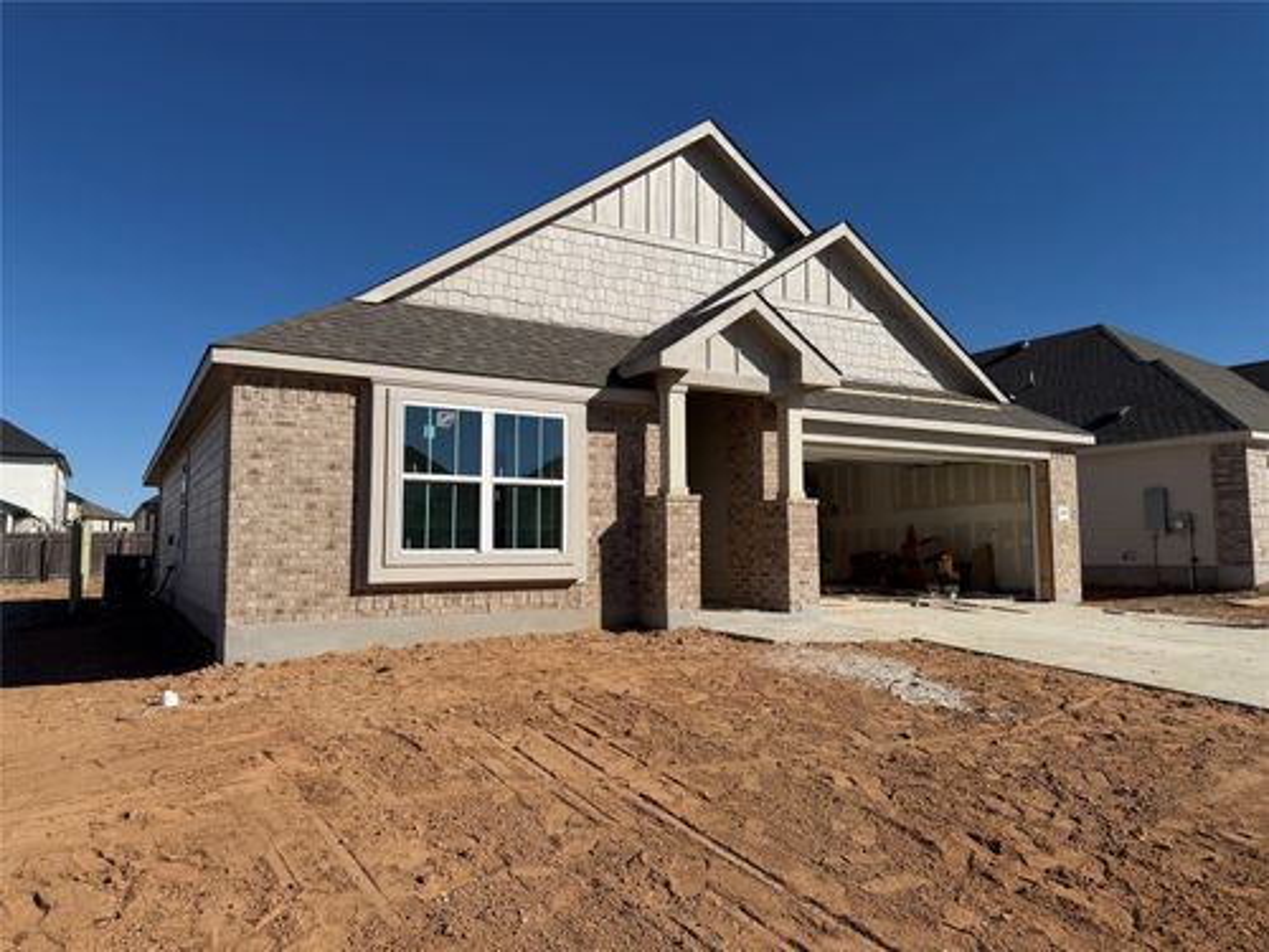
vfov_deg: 56.8
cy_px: 476
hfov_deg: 71.6
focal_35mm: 24
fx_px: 880
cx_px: 634
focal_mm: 6.76
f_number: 1.78
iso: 80
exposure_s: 1/9091
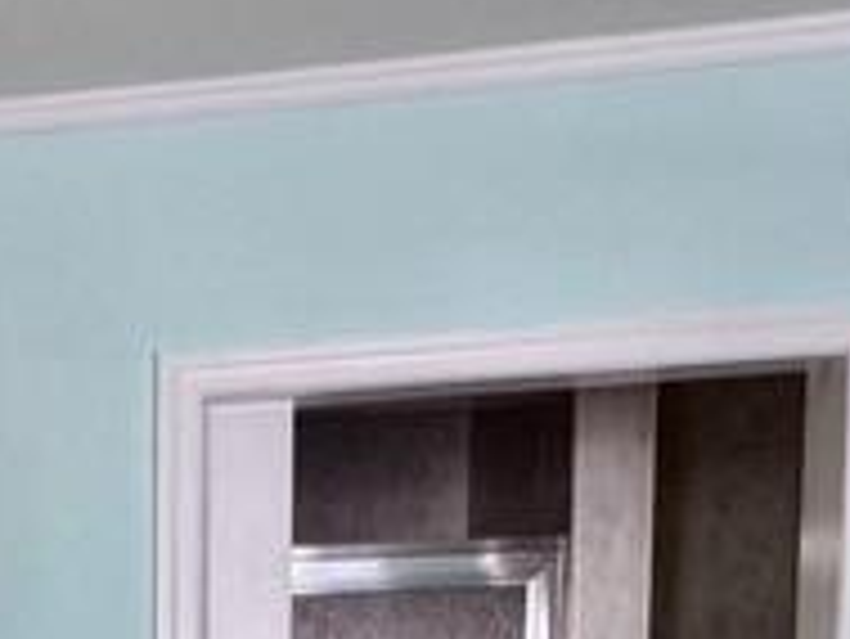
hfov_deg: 21.9
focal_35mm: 76
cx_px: -378
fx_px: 1867
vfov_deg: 17.4
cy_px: 974
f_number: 2.2
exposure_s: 1/120
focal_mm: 2.22
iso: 125
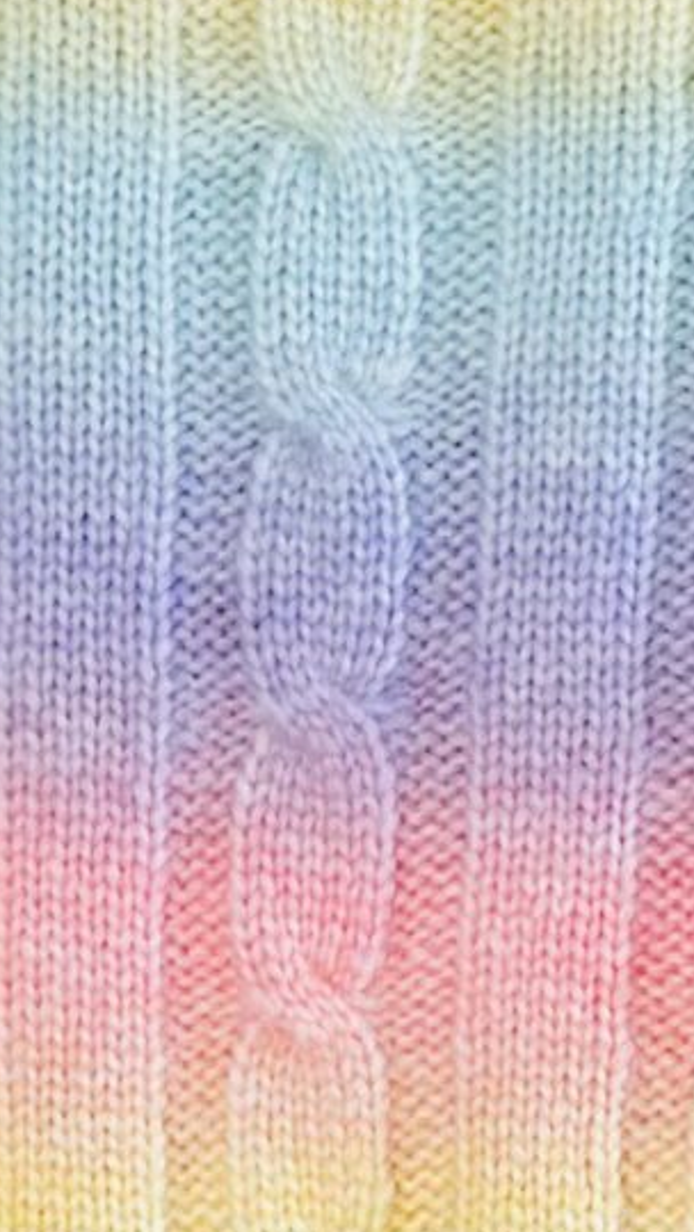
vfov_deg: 8.4
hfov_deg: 4.9
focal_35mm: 248
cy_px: 2049
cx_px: 183
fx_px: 8108
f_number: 1.78
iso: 80
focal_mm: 6.86
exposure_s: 1/50
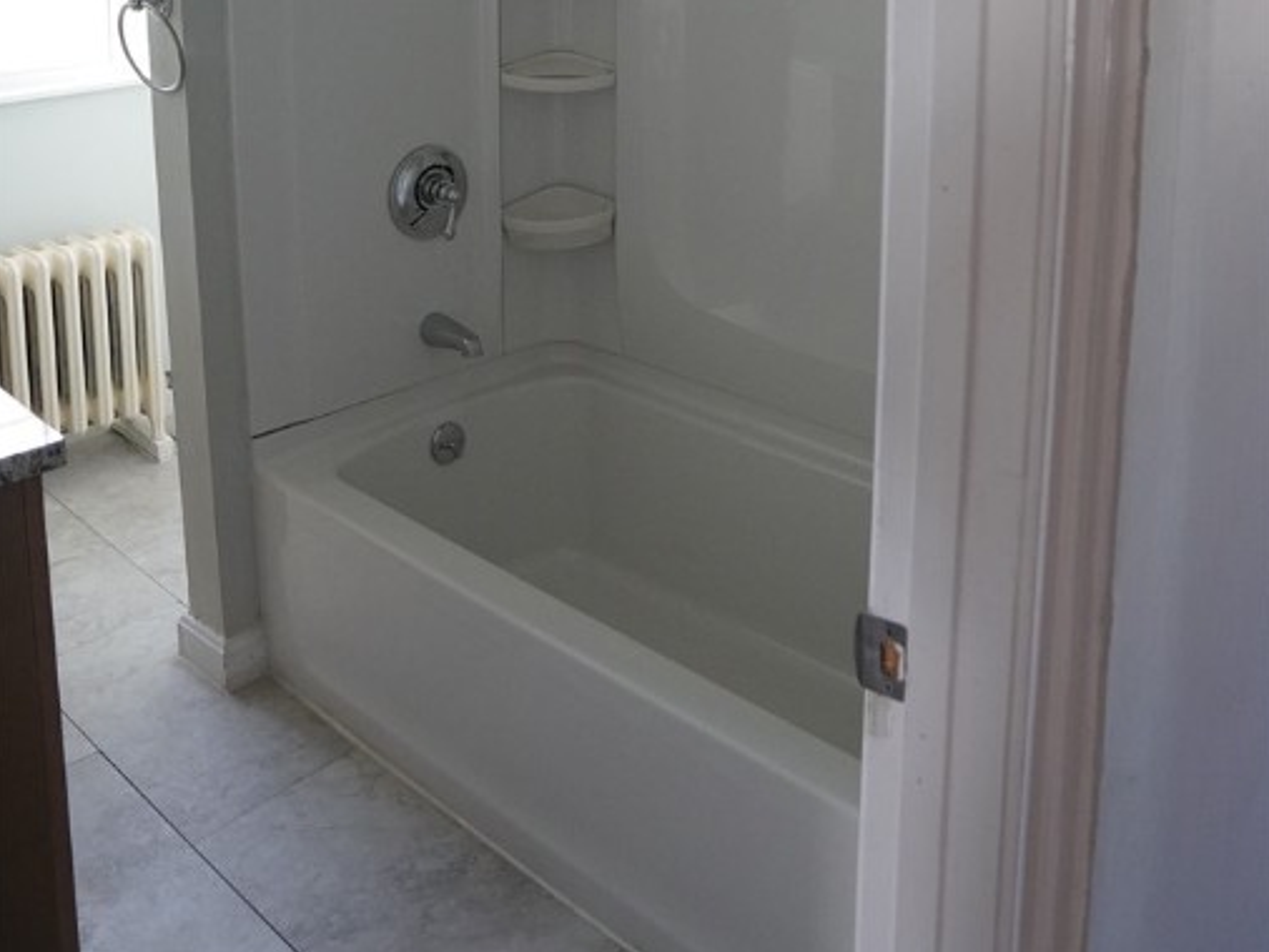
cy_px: 15
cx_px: 634
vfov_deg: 36.8
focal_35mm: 35
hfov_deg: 52.6
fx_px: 1284
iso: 1600
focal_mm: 16
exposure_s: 1/160
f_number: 3.5
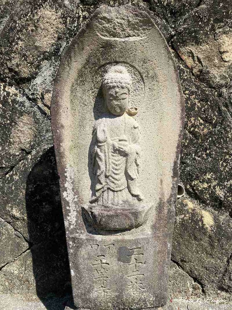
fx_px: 232
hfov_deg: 53.0
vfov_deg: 67.3
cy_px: 155
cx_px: 116
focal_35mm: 26
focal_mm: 4.25
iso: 32
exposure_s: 1/1866
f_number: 1.8
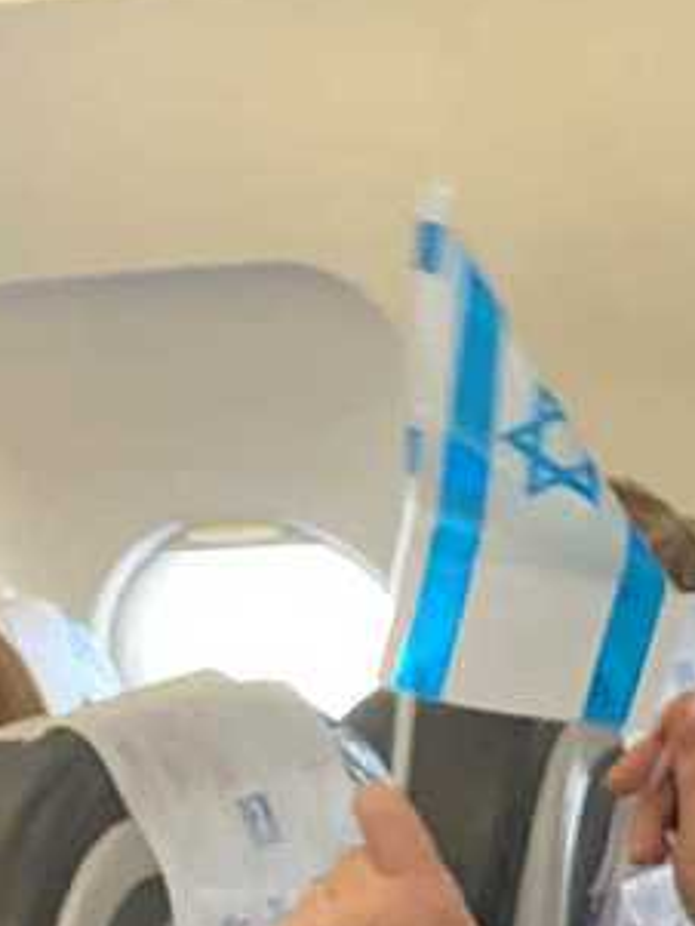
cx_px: 458
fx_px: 4307
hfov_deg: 9.2
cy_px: 1315
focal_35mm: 161
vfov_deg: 11.8
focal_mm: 6
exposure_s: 1/99
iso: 250
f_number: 2
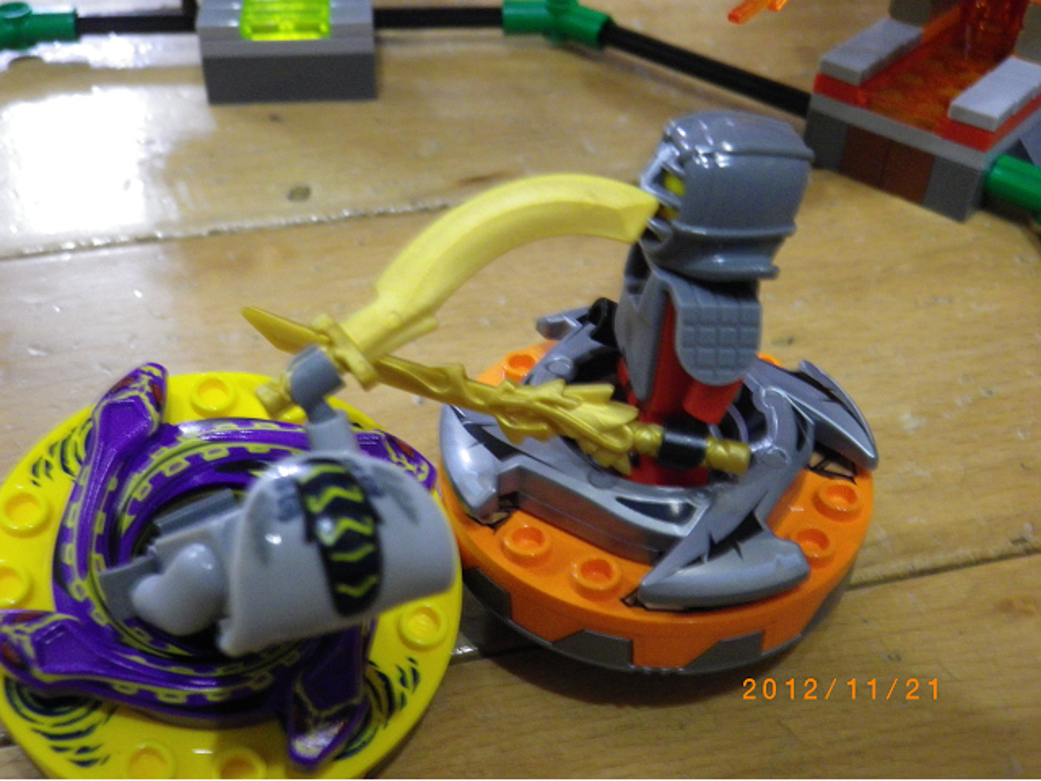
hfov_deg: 45.8
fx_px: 1233
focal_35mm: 41
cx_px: 520
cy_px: 390
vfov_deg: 35.1
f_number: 3.9
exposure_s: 1/6
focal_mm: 7.3
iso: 400
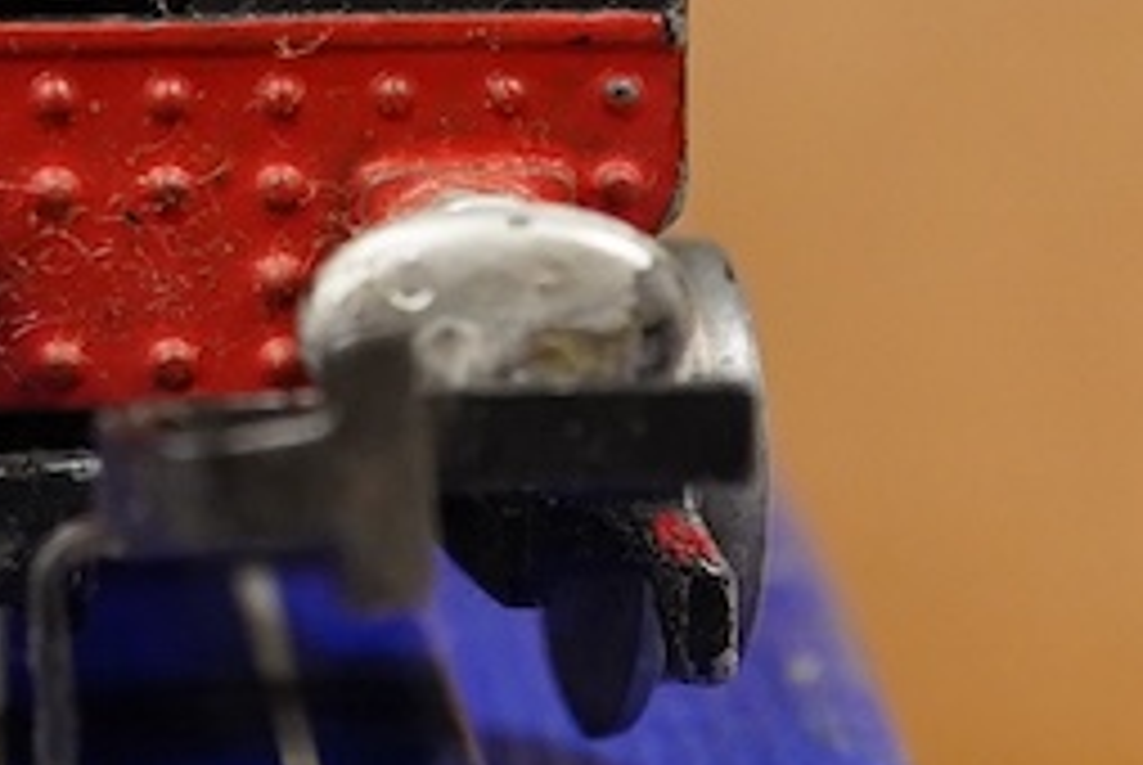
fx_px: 6325
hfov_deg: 10.2
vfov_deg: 6.9
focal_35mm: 199
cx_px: -61
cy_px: -225
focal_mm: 30
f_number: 10
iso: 2500
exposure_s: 1/80
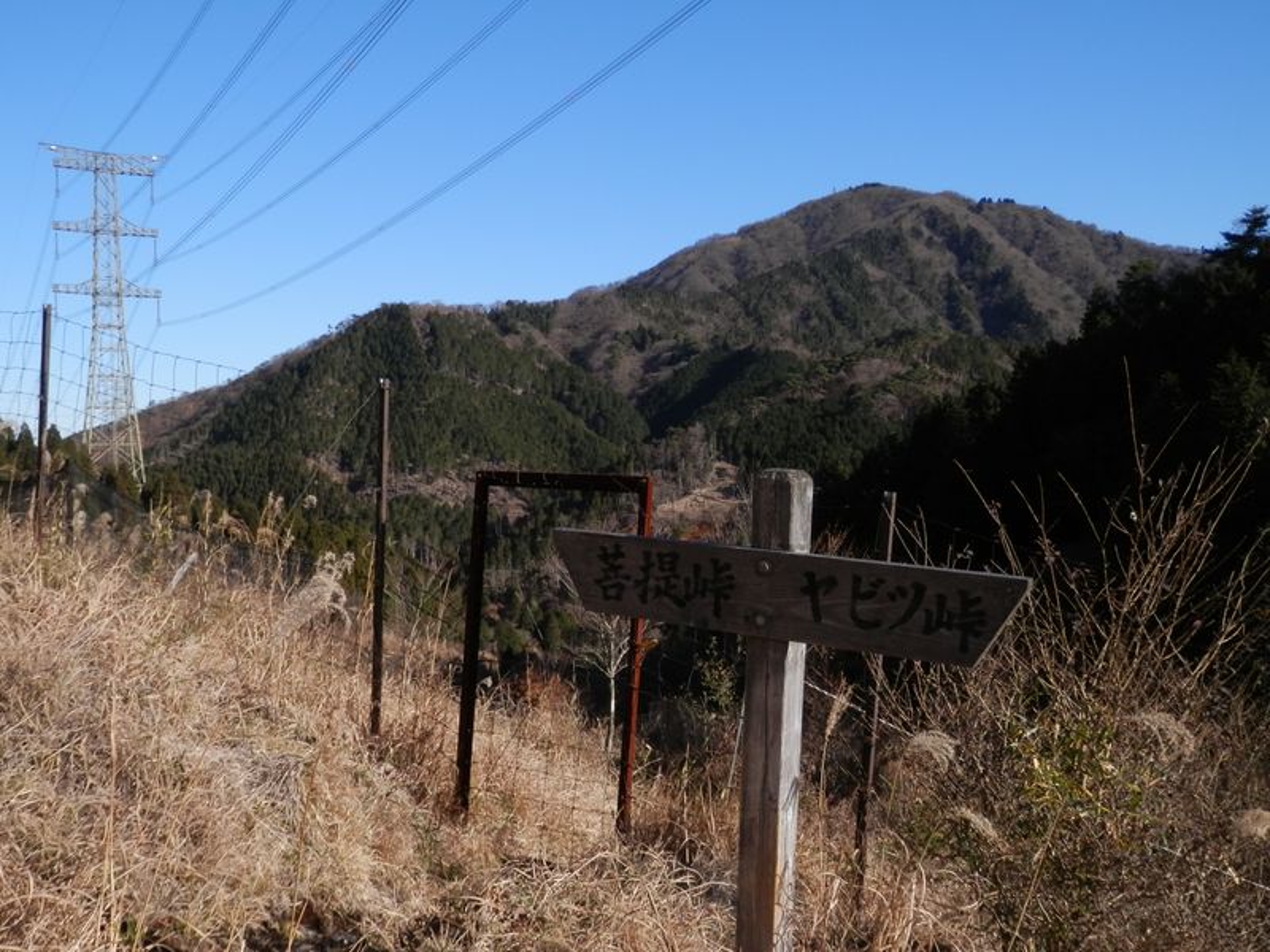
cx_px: 635
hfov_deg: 55.4
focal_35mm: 33
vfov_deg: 42.9
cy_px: 476
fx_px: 1211
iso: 80
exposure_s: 1/125
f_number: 9.7
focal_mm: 6
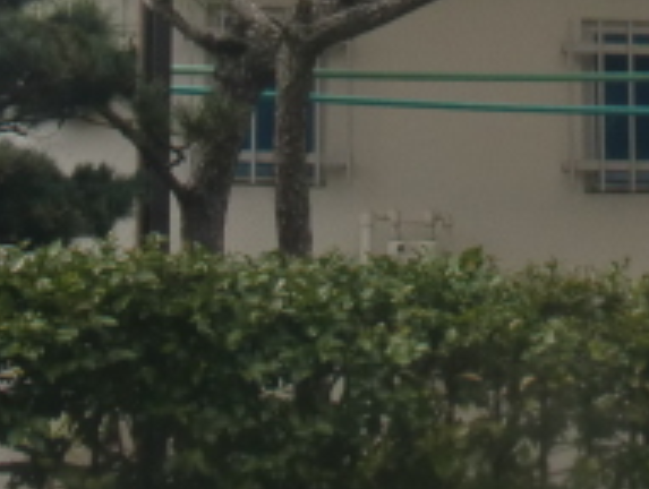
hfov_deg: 15.3
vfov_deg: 11.2
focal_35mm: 127
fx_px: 2386
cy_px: -285
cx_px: 618
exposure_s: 1/500
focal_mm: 6.66
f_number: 3.9
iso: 64
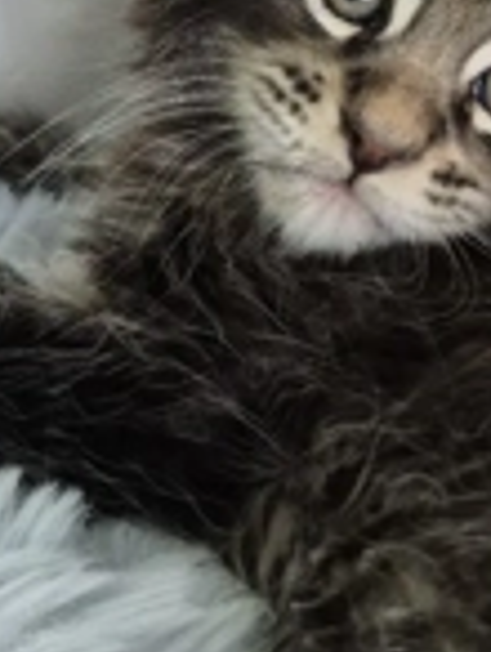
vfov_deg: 29.2
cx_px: 388
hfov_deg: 23.0
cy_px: 40
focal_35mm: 63
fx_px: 1188
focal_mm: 5.4
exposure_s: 1/100
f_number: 1.8
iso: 800
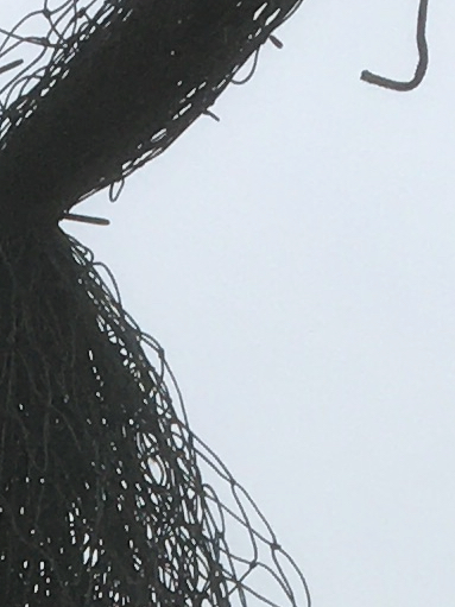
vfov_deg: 8.0
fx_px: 4015
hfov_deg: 6.4
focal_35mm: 229
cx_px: -162
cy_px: 1487
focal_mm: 4.15
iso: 25
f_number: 2.2
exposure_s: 1/379
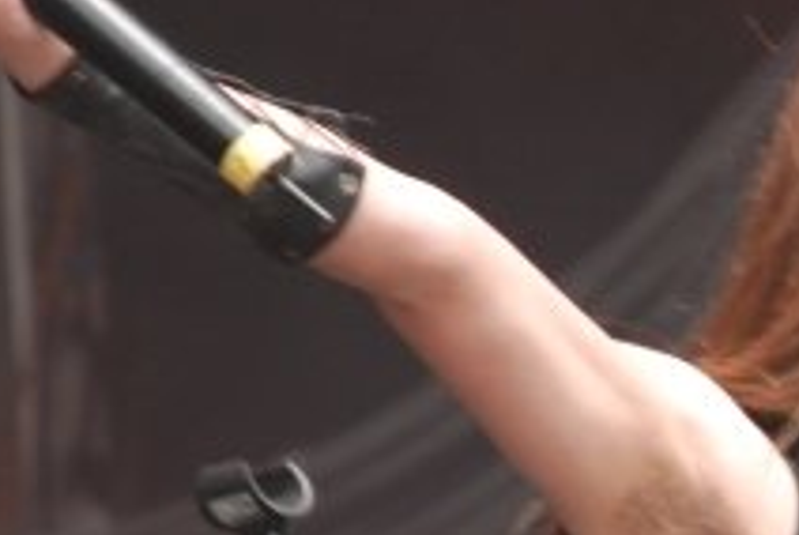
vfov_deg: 1.9
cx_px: 954
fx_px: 16398
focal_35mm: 738
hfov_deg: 2.8
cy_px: 388
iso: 200
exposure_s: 1/125
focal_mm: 135
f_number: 5.6
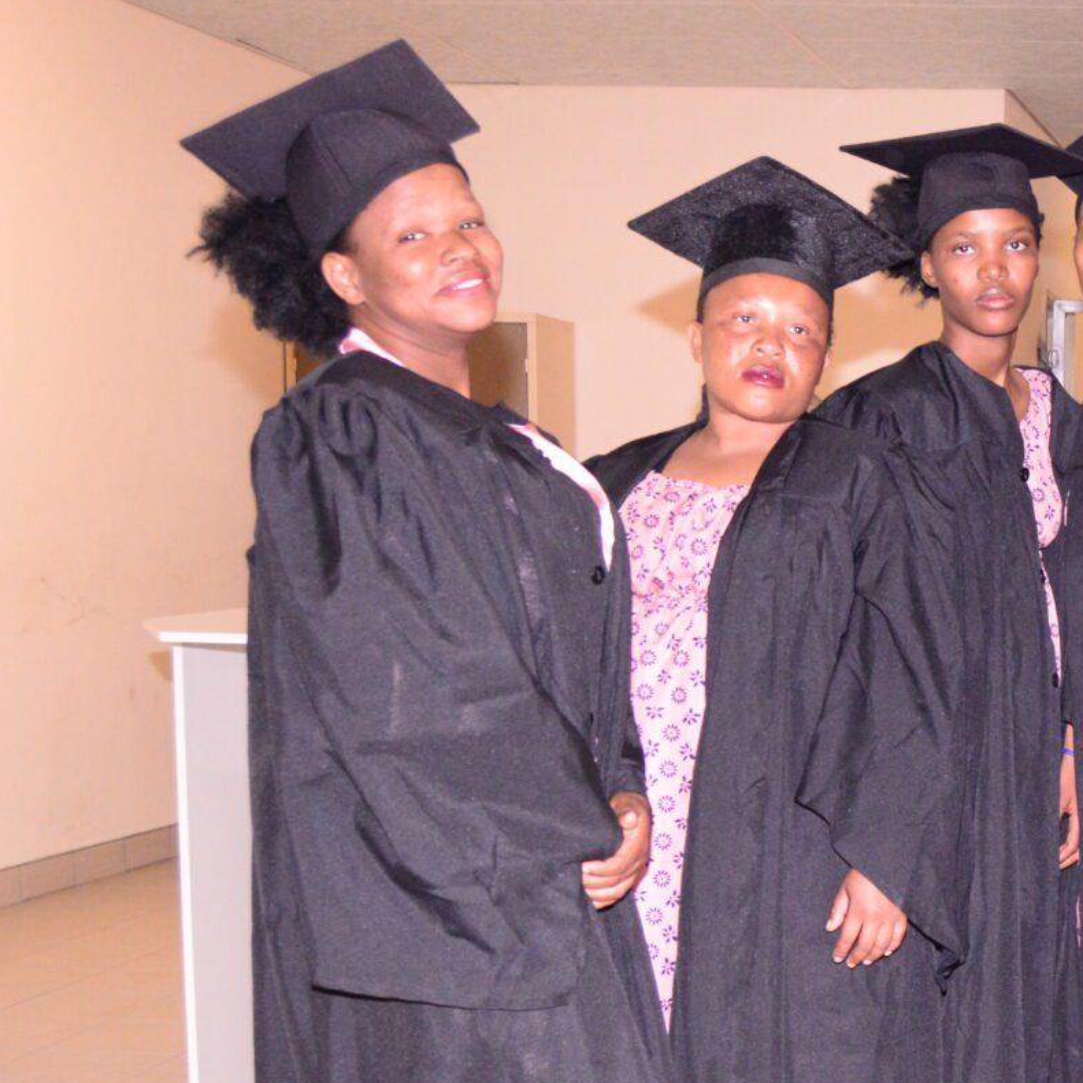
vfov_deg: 25.1
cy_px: 815
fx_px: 2407
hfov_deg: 23.6
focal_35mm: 68
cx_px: 1219
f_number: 4.5
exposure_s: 1/100
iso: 1600
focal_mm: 22
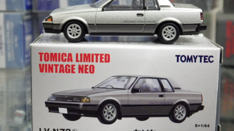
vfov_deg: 15.5
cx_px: 118
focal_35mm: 78
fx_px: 484
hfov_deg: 27.2
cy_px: 65
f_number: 4.2
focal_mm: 12.8
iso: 800
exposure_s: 1/30
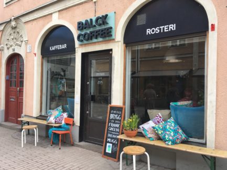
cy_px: 85
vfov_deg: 48.2
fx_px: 190
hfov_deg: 61.6
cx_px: 114
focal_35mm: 29
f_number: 2.2
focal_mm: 4.15
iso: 25
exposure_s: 1/202
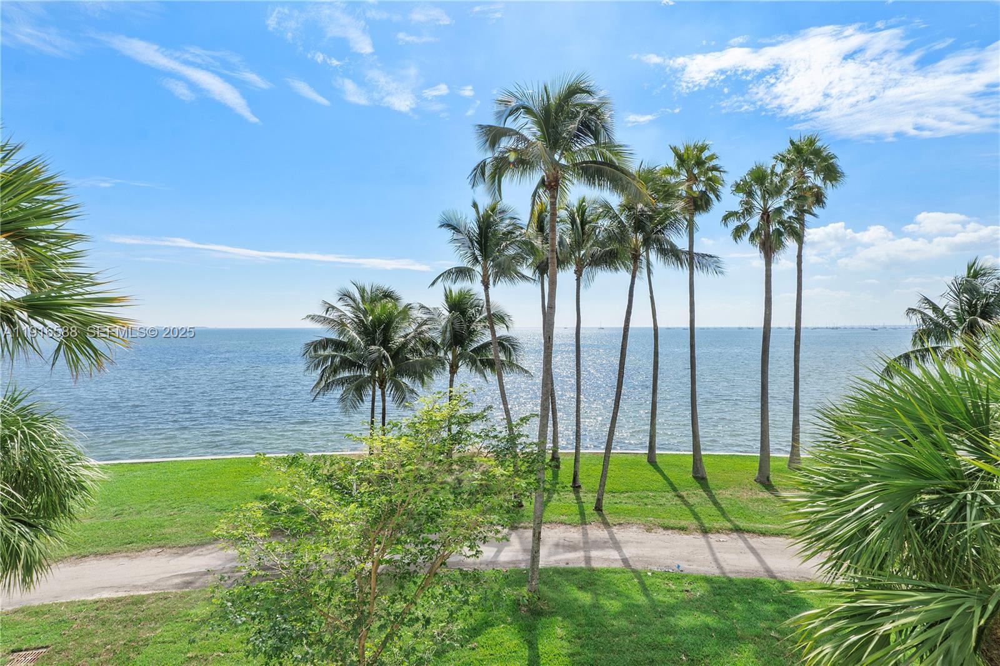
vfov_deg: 65.2
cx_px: 500
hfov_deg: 87.7
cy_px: 333
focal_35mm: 19
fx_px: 521
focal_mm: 12.5
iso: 100
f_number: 11
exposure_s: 1/400
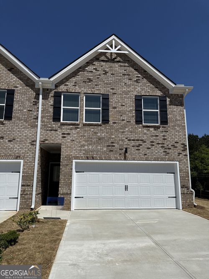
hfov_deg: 56.8
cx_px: 104
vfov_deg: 71.6
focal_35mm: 24
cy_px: 140
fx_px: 193
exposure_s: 1/11905
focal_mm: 6.76
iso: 80
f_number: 1.78
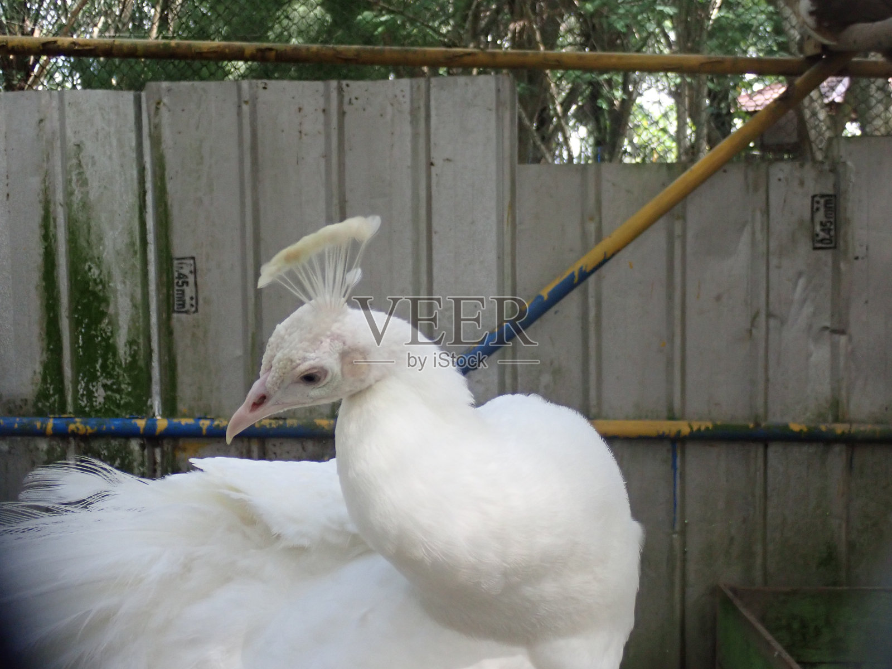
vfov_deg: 29.7
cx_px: 446
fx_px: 1263
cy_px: 334
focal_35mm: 49
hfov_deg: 38.9
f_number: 3.2
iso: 500
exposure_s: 1/250
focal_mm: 8.99
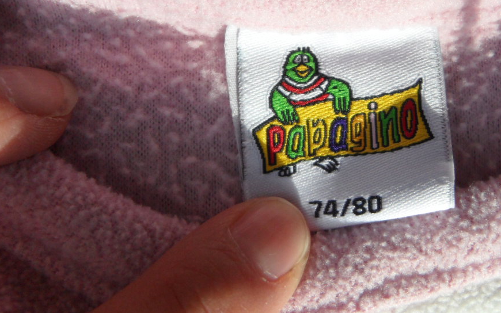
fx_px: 533
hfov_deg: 49.8
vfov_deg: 32.6
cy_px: 120
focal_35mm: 39
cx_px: 321
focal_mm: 4.1
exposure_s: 1/250
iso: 160
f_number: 8.2
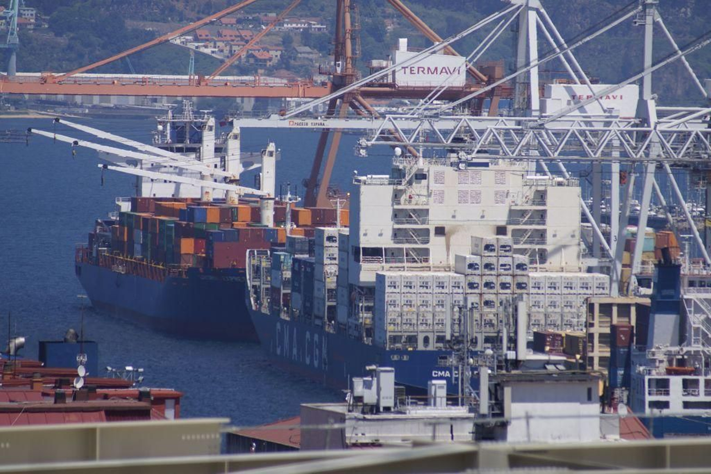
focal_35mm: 450
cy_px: 237
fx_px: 8885
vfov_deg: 3.1
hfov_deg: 4.6
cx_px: 356
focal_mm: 300
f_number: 5.6
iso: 100
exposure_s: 1/500
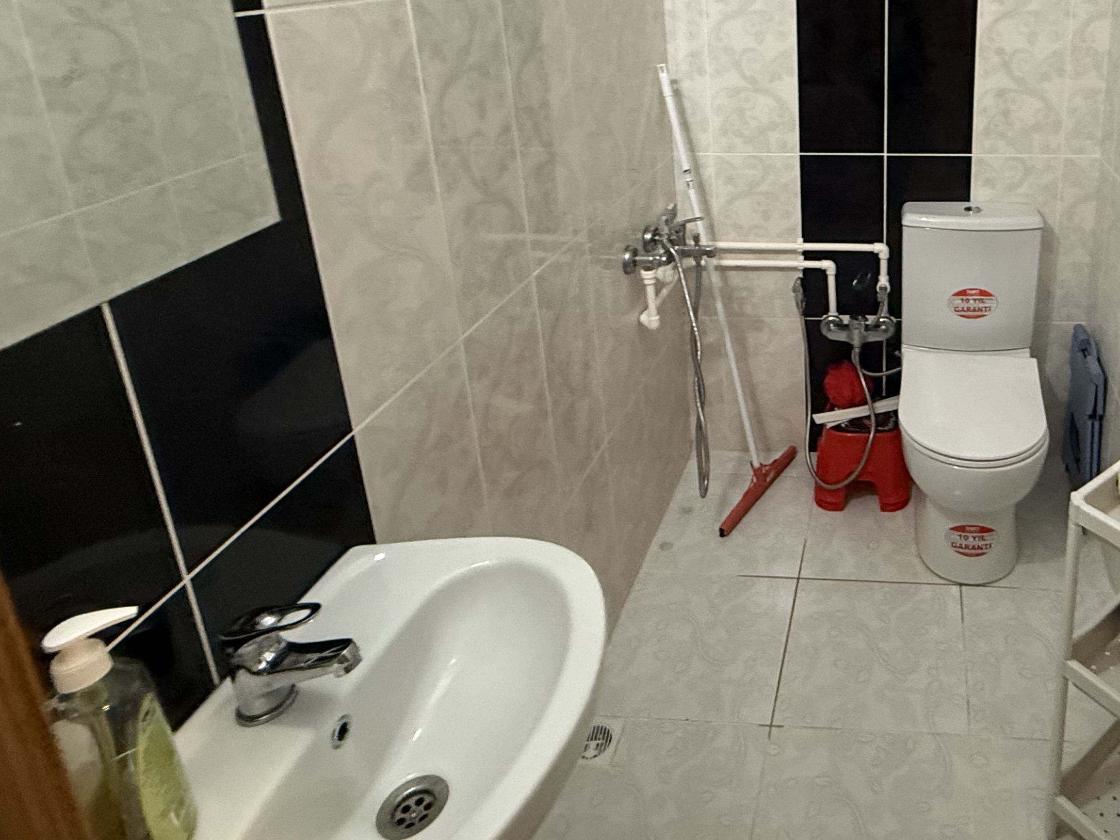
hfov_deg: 62.5
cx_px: 870
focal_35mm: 26
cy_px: 187
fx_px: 841
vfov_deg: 50.3
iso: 500
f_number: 2.2
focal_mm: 2.22
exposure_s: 1/50
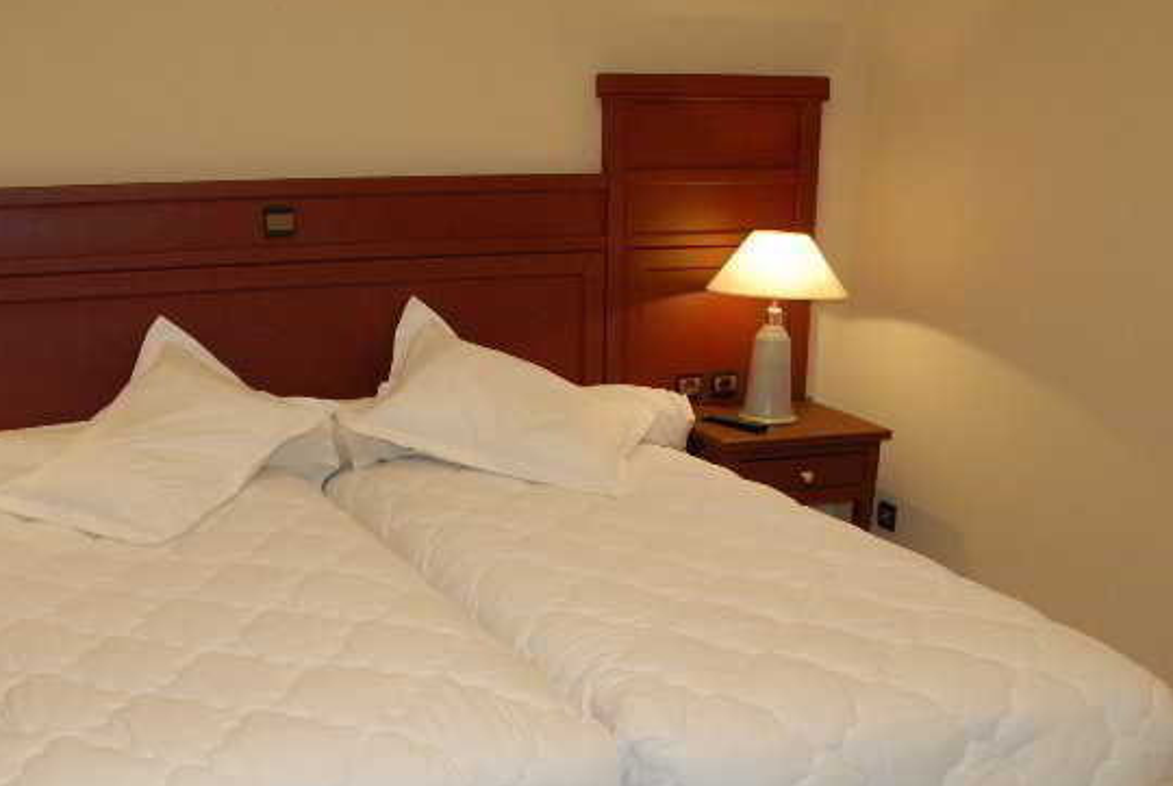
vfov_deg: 33.1
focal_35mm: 40
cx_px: 443
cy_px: 559
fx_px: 1305
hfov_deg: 48.0
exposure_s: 1/30
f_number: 6.3
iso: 800
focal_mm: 18
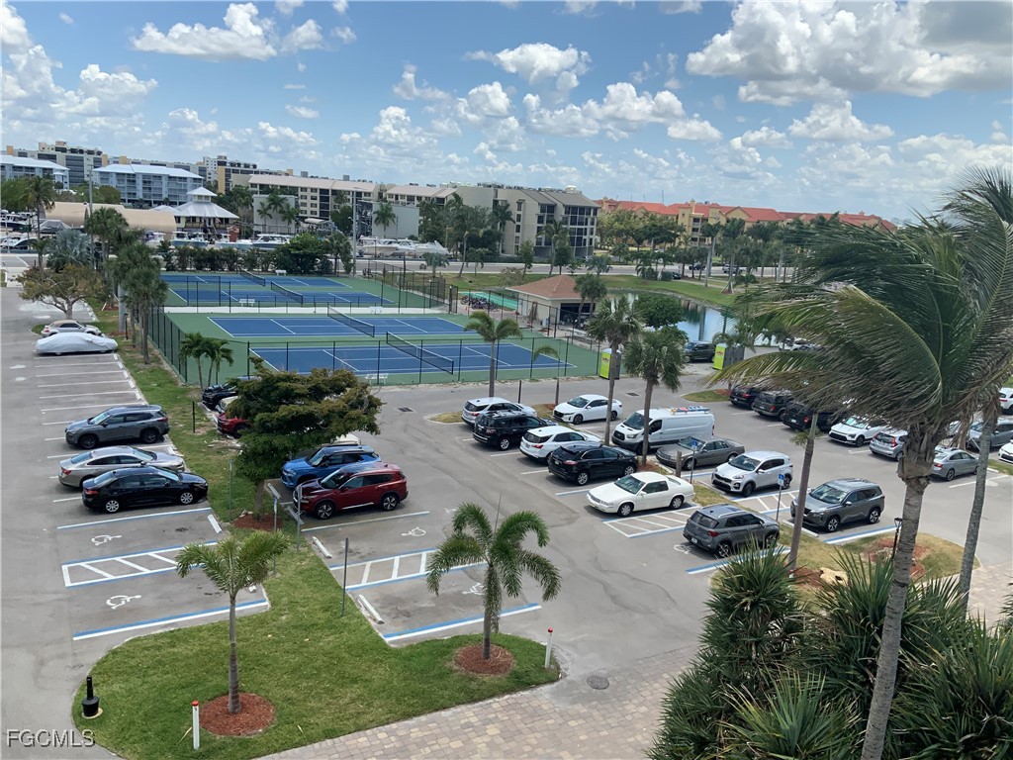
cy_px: 380
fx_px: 849
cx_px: 506
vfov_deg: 48.2
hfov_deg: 61.7
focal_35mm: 29
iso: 16
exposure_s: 1/1730
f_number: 1.8
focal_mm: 3
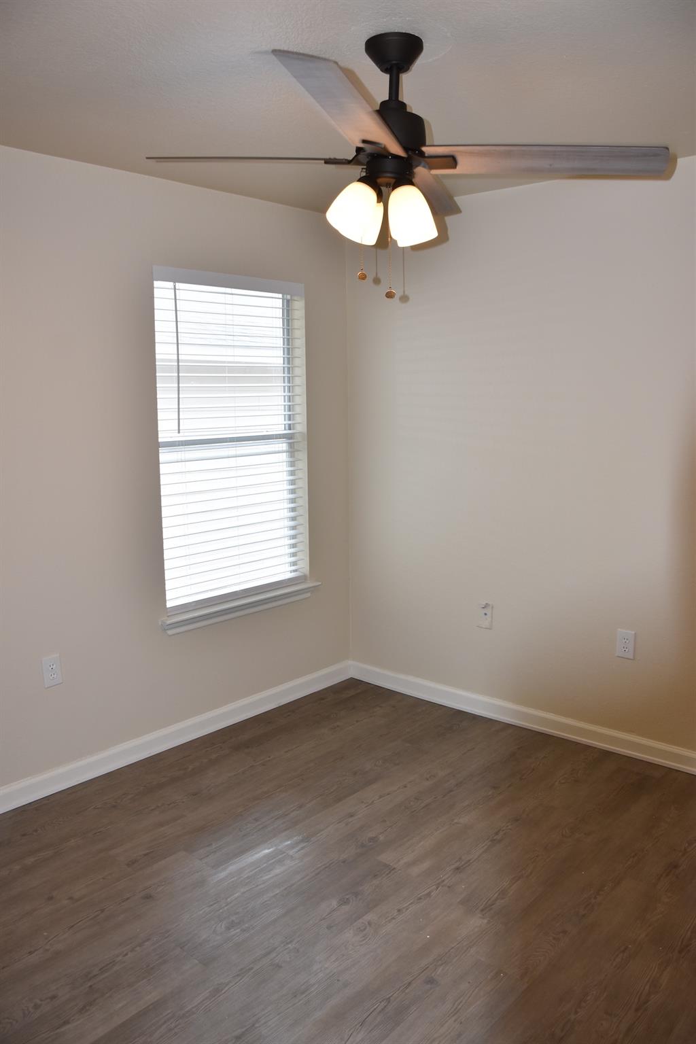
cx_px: 348
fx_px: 783
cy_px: 522
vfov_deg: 67.4
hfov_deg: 47.9
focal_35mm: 27
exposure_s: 1/125
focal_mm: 18
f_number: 5.6
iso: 360
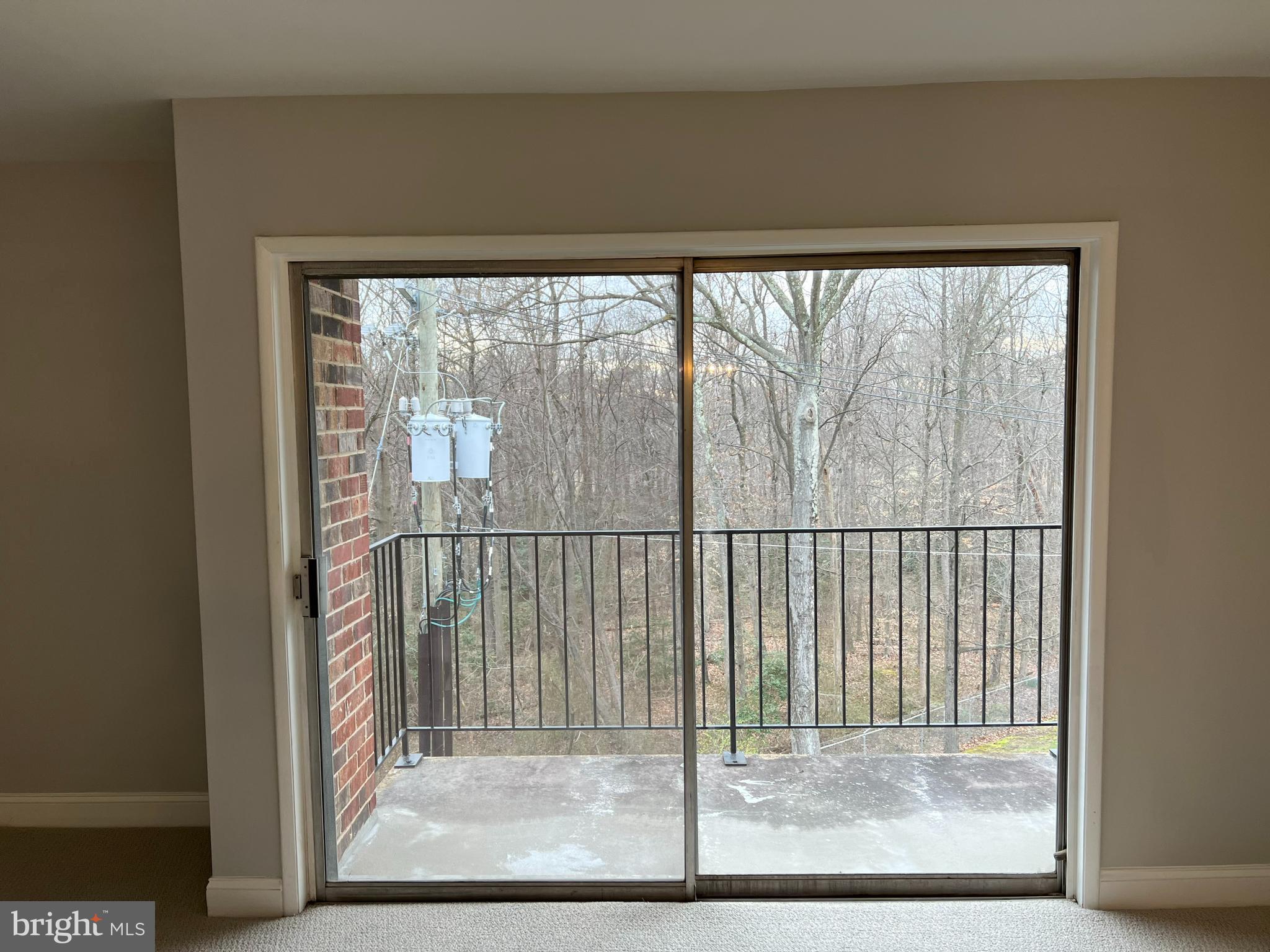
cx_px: 635
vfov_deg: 53.1
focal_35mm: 26
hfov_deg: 67.3
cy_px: 476
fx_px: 954
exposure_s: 1/120
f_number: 1.5
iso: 50
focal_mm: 5.7
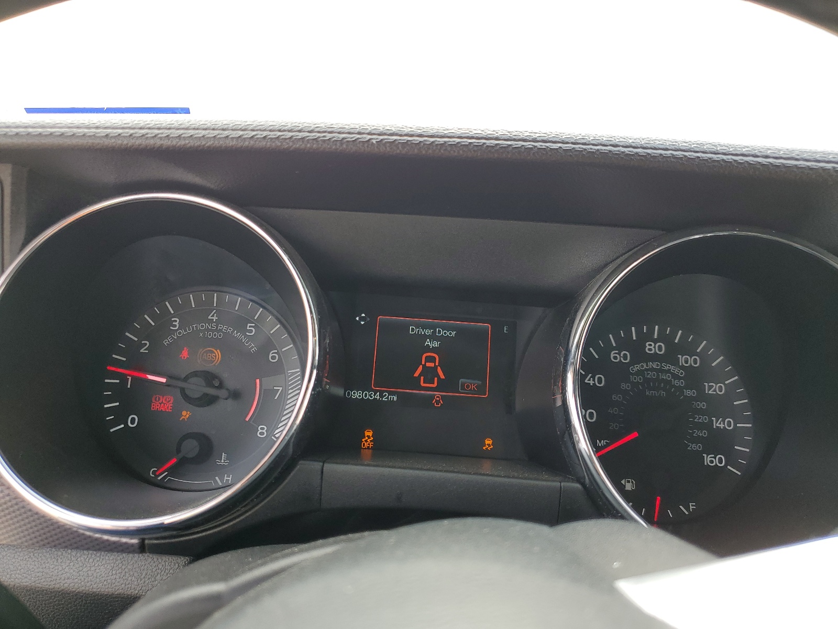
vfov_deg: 53.1
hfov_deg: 67.3
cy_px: 314
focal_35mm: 26
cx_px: 419
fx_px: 629
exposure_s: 1/256
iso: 50
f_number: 1.5
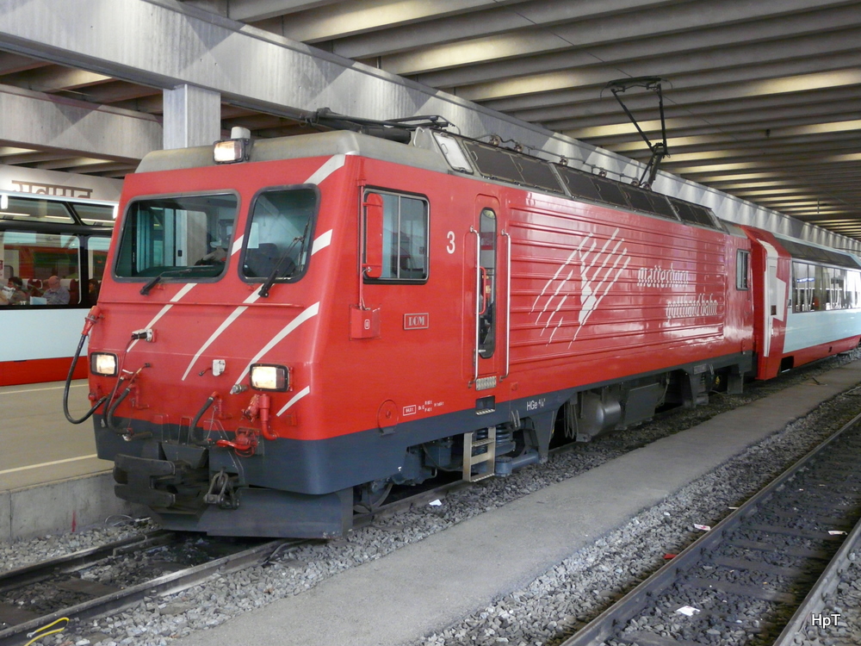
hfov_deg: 50.1
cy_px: 323
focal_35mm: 37
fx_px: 920
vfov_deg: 38.7
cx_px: 430
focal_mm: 6
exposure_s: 1/25
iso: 400
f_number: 2.8
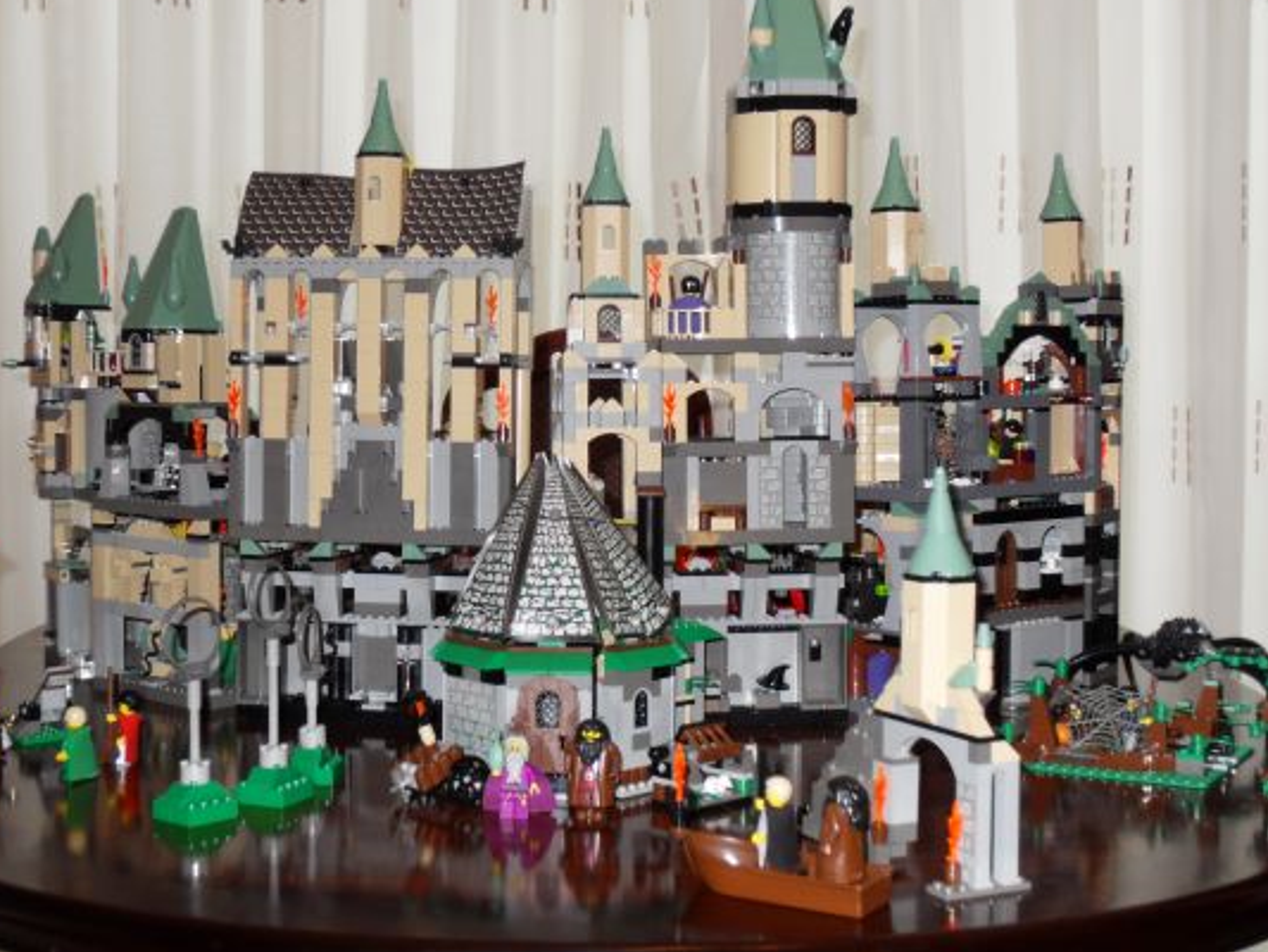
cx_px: 588
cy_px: 457
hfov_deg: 35.5
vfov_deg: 27.0
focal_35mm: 54
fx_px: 1978
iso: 100
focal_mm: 9.6
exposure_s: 1/30
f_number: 3.6
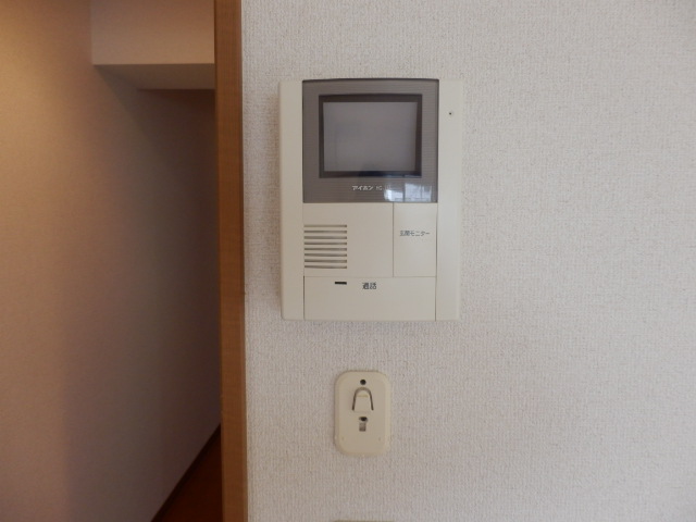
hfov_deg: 71.6
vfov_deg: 56.8
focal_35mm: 24
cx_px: 348
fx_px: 483
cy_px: 261
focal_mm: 4.2
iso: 200
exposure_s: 1/30
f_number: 3
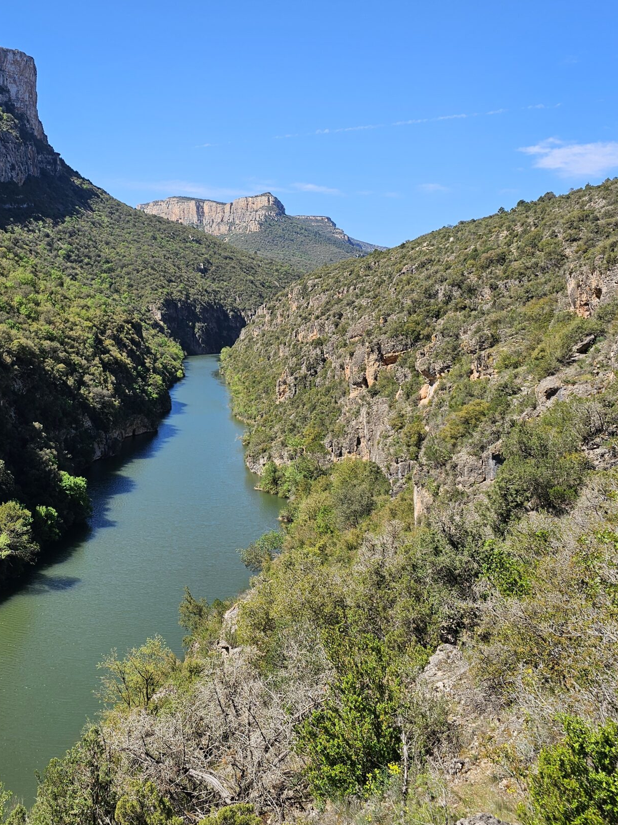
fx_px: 857
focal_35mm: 36
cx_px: 147
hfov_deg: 38.5
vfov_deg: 51.0
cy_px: 328
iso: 10
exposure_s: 1/583
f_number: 1.7
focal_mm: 6.3
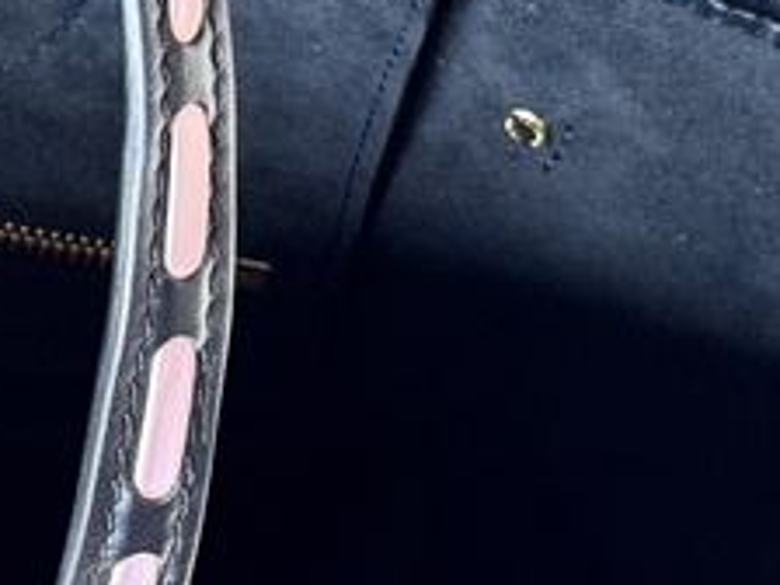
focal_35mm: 216
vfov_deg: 6.8
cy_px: -73
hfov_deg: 8.8
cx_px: -582
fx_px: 4867
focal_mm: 6.76
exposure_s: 1/53
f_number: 1.78
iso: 50
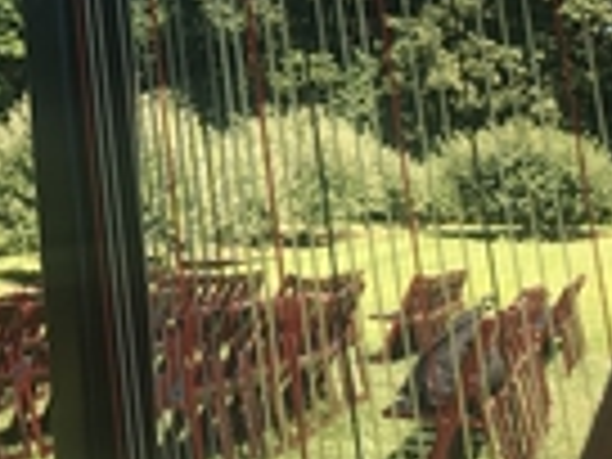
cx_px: 83
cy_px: 34
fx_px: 1414
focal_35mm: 80
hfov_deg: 23.9
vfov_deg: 18.1
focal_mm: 4.15
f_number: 2.2
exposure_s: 1/587
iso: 25
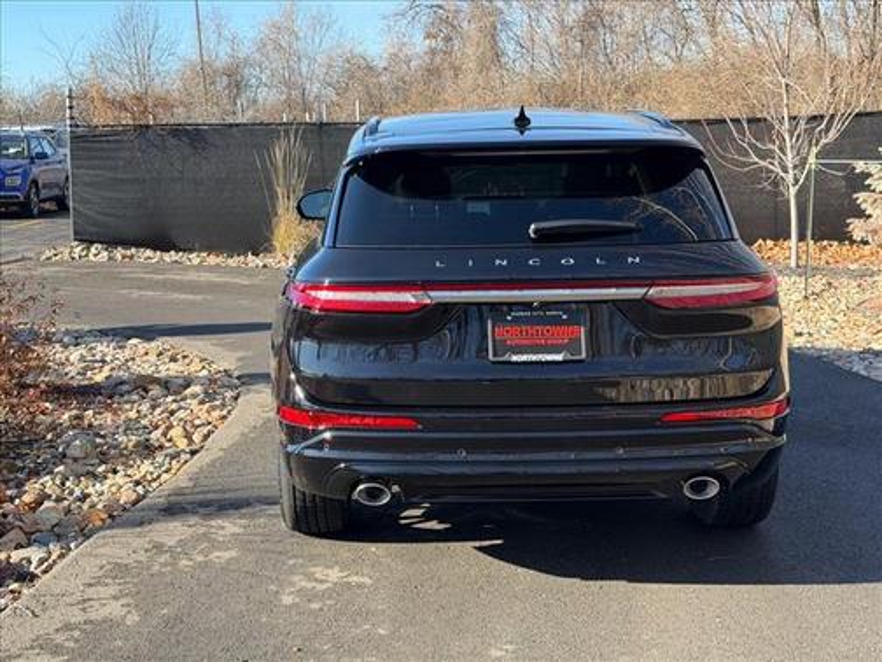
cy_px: 331
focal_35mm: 48
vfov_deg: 30.3
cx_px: 441
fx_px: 1223
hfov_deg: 39.7
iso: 64
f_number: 1.78
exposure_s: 1/819
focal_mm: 6.76
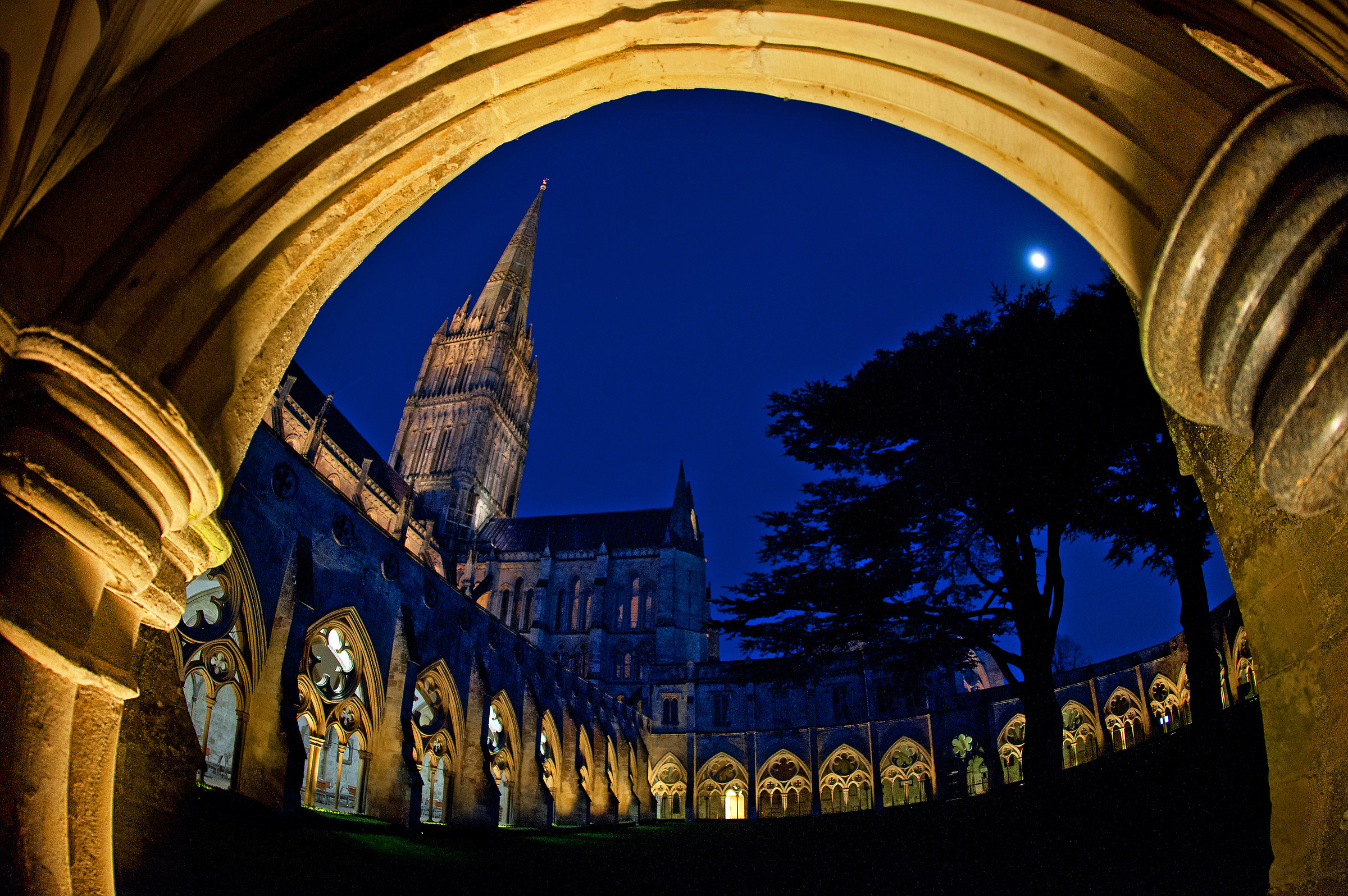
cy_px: 448
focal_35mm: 16
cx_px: 674
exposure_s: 1/5
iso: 2000
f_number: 6.3
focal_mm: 16
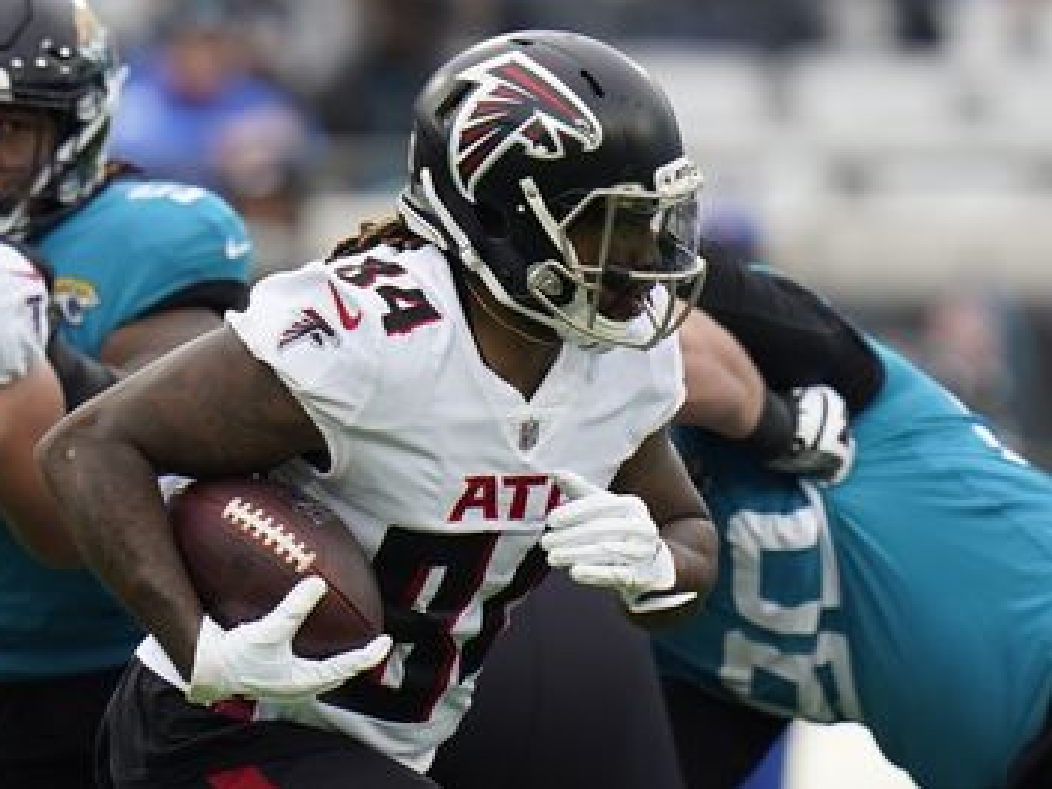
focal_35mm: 654
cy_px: 394
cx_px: 554
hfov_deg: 3.0
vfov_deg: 2.3
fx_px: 19882
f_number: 3.5
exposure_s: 1/1250
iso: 500
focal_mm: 400
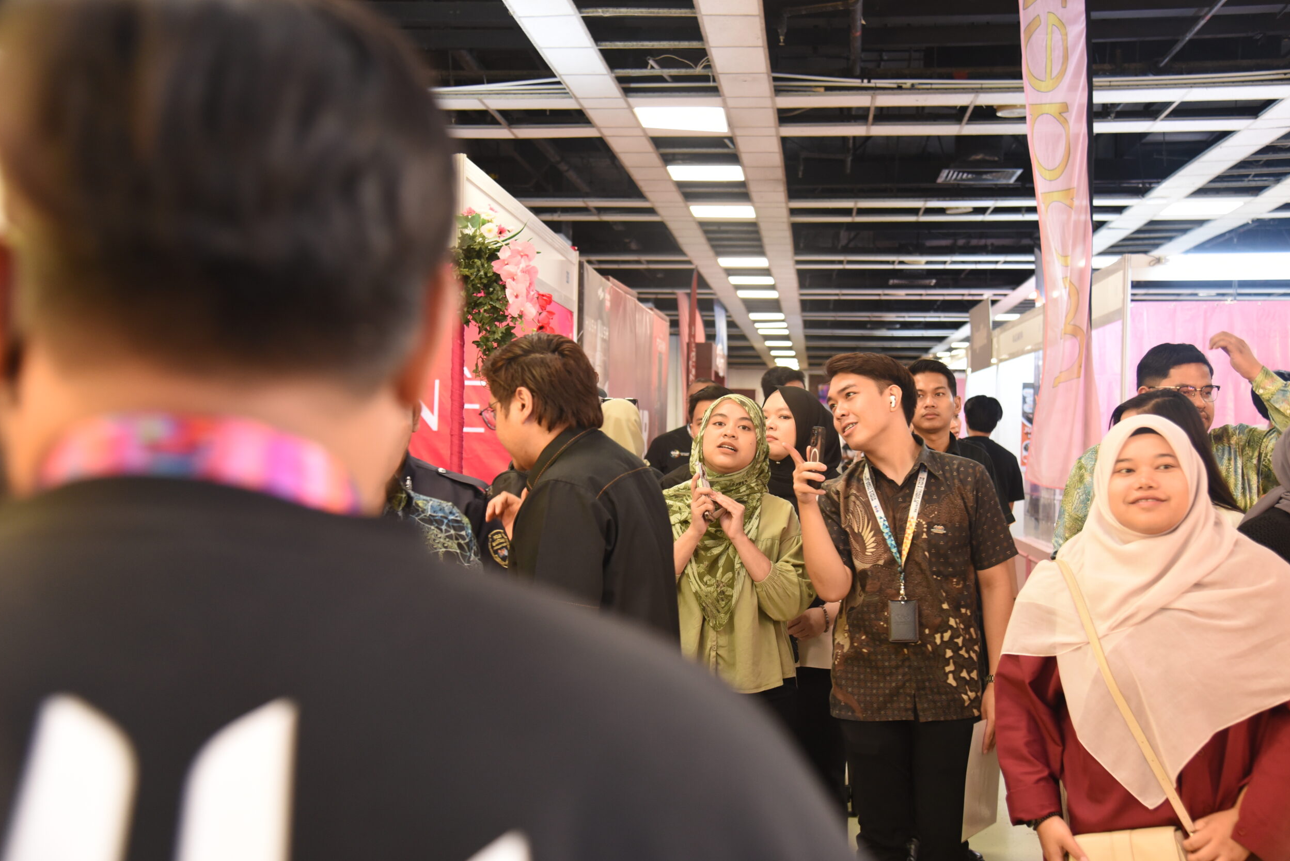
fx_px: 1470
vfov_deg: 32.7
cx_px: 657
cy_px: 429
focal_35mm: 41
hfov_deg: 47.4
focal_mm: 40
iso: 1600
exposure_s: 1/80
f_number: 4
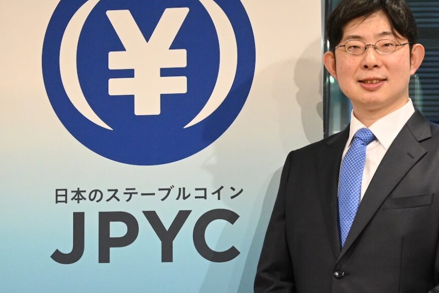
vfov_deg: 15.6
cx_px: 231
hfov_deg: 23.2
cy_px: 139
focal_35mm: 88
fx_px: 1069
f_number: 6
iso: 3200
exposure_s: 1/125
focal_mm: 43
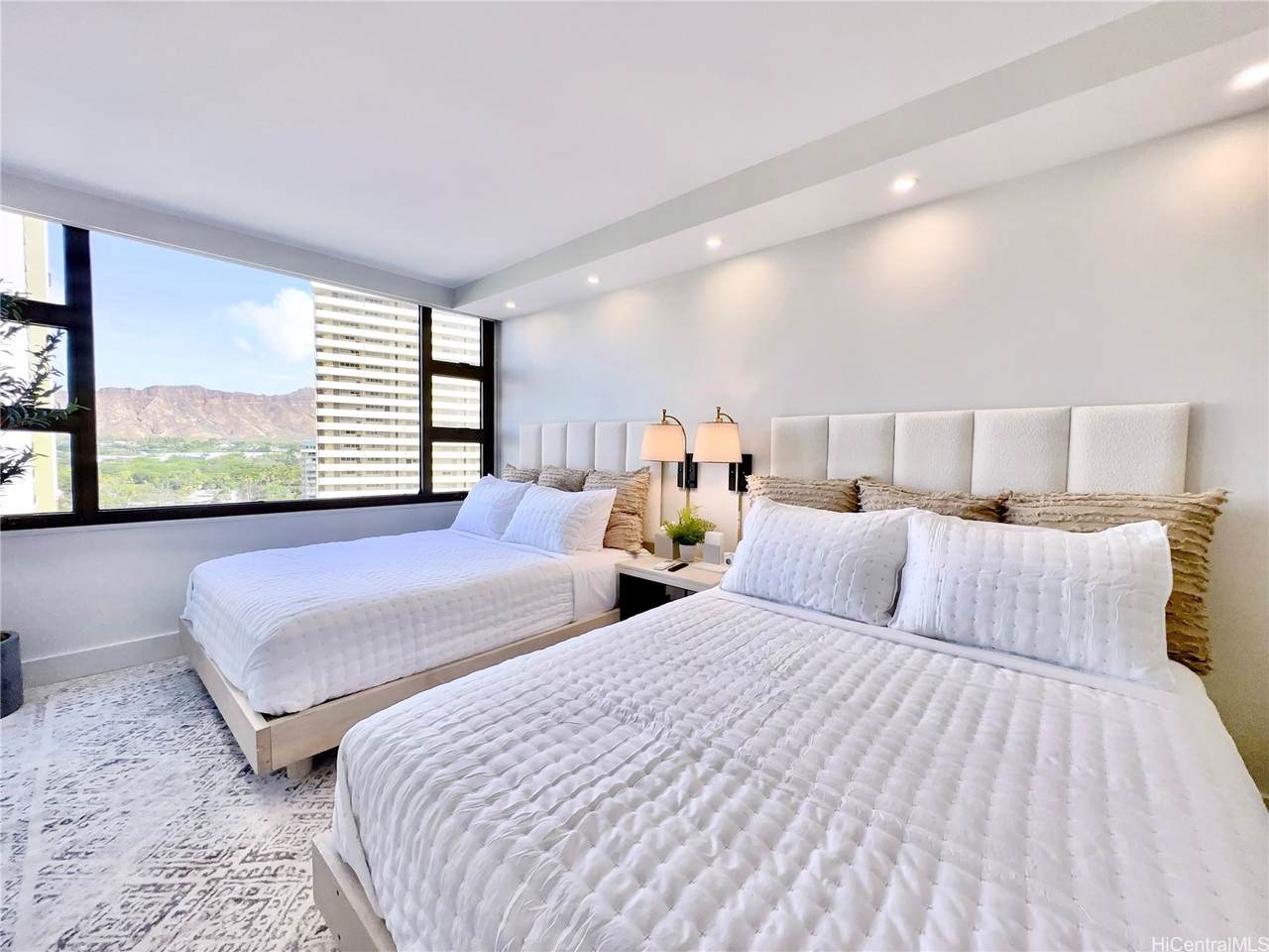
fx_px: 513
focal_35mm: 14
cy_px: 476
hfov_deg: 102.1
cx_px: 634
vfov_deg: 85.7
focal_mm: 2.22
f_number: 2.2
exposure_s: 1/177
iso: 40
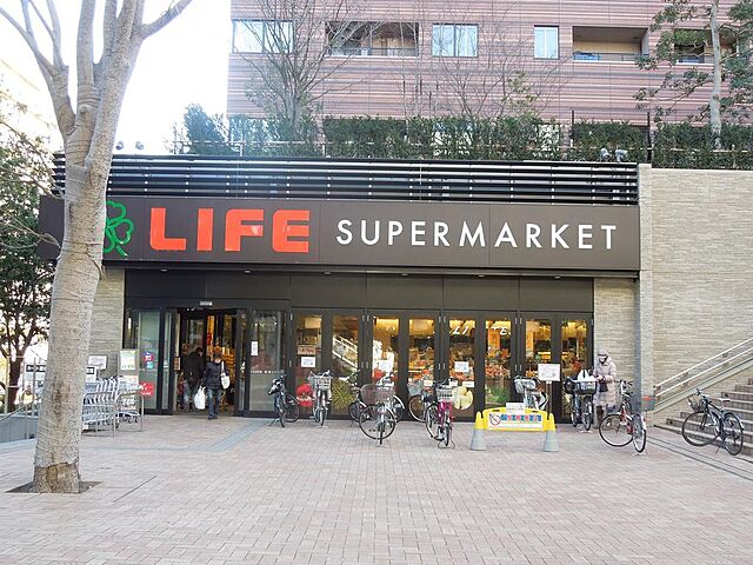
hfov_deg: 47.9
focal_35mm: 39
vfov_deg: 36.8
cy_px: 282
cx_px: 376
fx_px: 848
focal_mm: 7
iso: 140
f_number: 3.8
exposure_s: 1/50
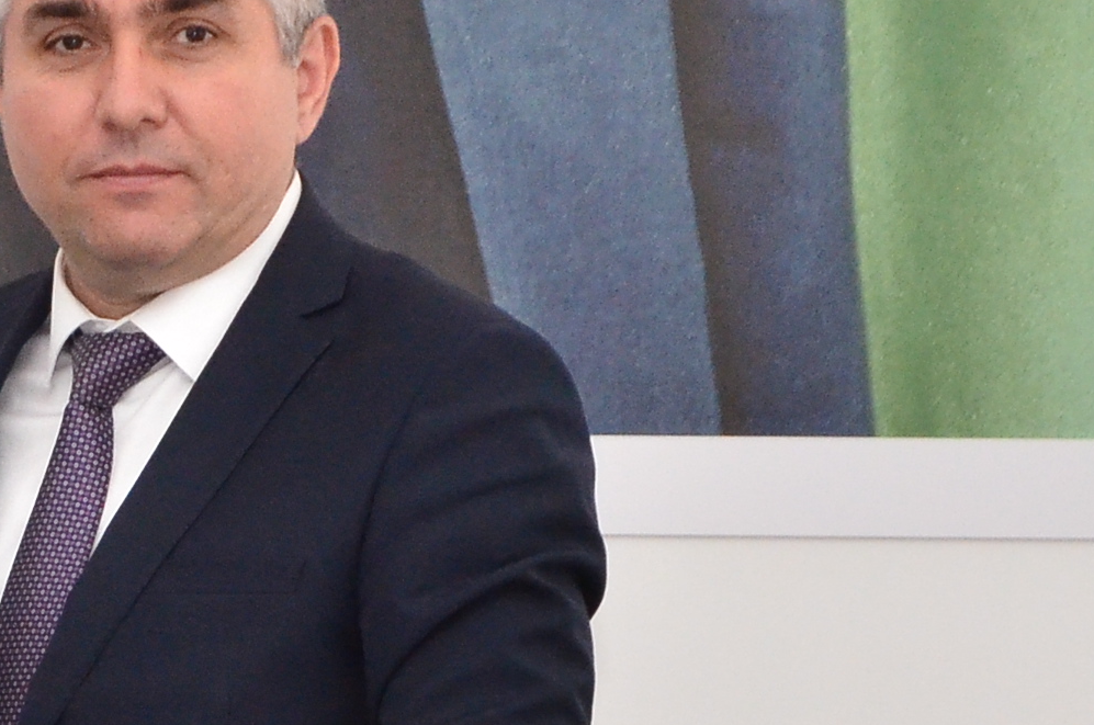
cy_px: 560
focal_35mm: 417
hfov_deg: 4.9
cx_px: -270
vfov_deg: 3.3
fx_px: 12645
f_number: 7.1
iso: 2200
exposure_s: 1/200
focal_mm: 75
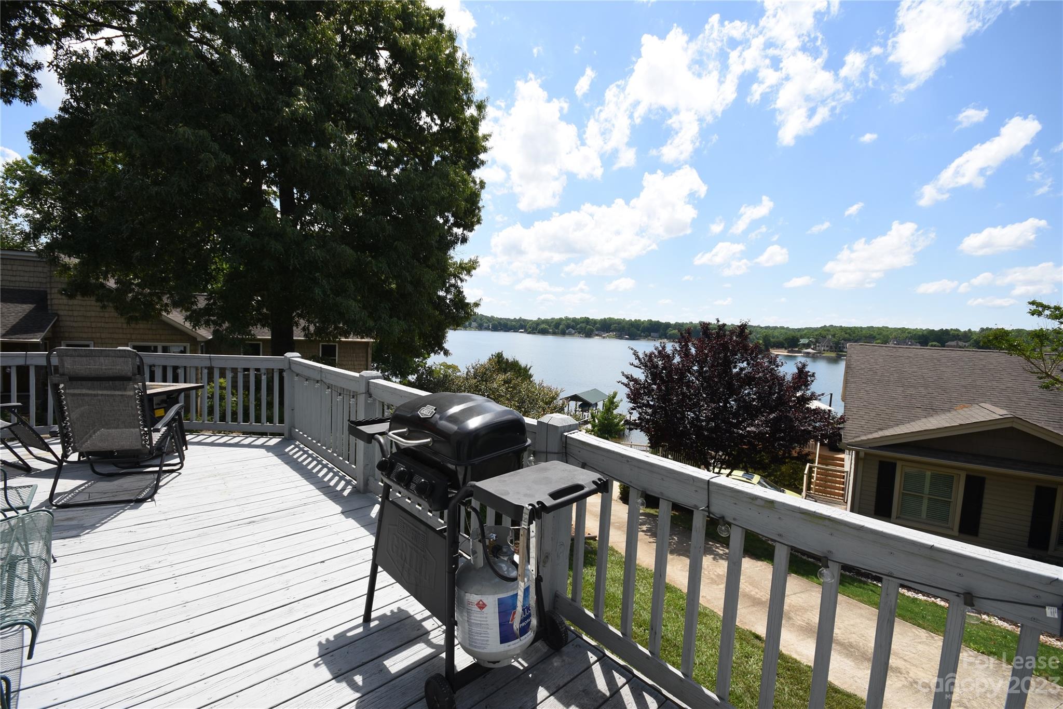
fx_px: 443
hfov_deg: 100.4
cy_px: 354
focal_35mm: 15
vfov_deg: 77.3
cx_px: 532
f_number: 8
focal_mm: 10
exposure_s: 1/250
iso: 100
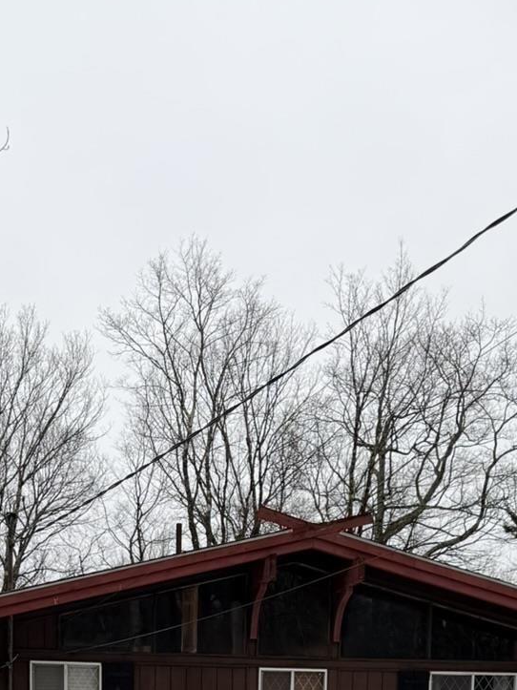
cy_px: 921
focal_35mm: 68
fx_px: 1355
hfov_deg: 21.5
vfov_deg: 24.5
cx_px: 181
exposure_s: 1/1174
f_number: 1.78
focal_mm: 6.76
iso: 80
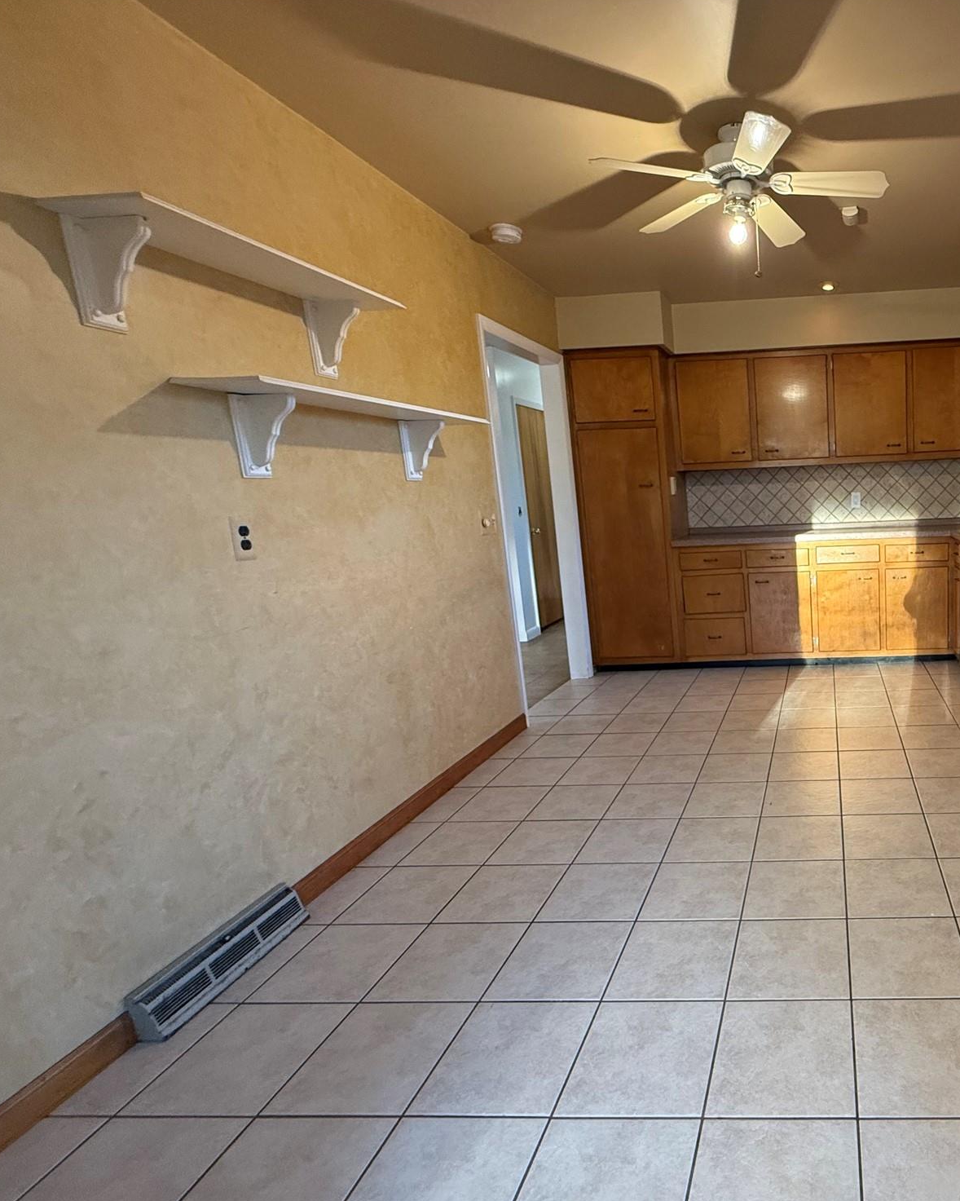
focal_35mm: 19
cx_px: 801
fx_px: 675
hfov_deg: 63.1
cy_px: 617
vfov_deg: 83.3
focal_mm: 2.22
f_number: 2.2
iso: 320
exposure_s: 1/120
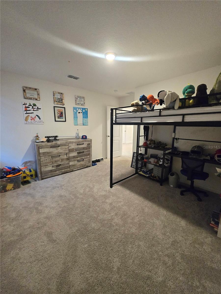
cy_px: 147
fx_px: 111
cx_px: 110
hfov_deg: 89.9
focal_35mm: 13
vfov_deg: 106.2
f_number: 2.2
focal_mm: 1.7
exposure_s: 1/60.2
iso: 640
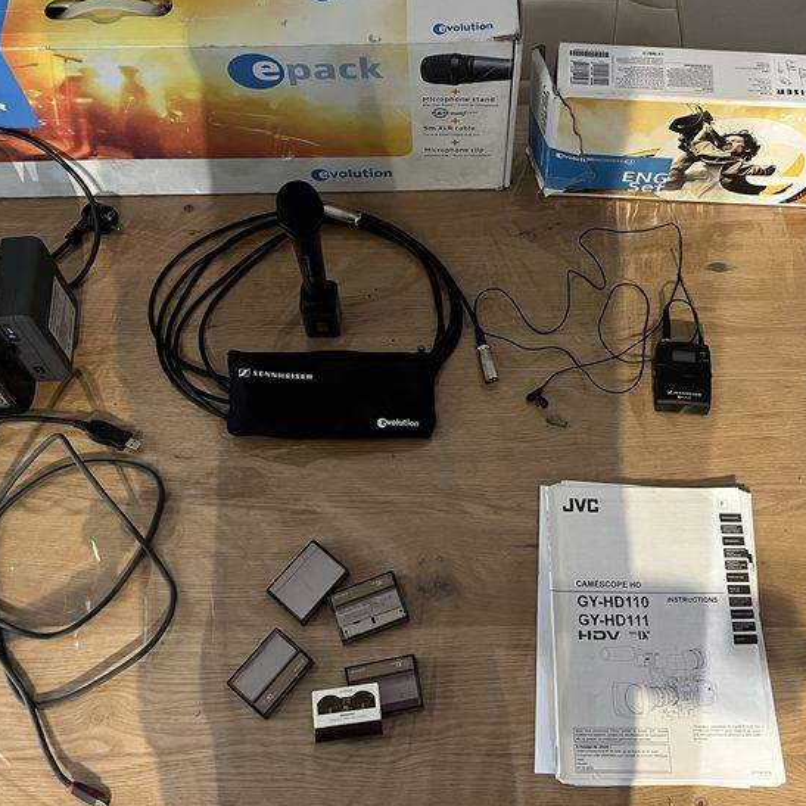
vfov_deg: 39.8
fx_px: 1106
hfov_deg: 40.0
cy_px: 311
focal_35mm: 42
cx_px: 446
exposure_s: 1/50
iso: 320
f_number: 1.6
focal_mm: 5.1
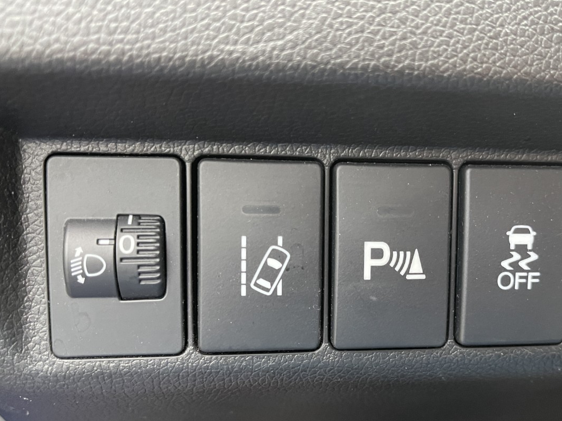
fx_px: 552
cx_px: 347
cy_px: 234
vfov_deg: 41.7
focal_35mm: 34
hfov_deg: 53.4
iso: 640
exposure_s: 1/40
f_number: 1.6
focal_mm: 5.1
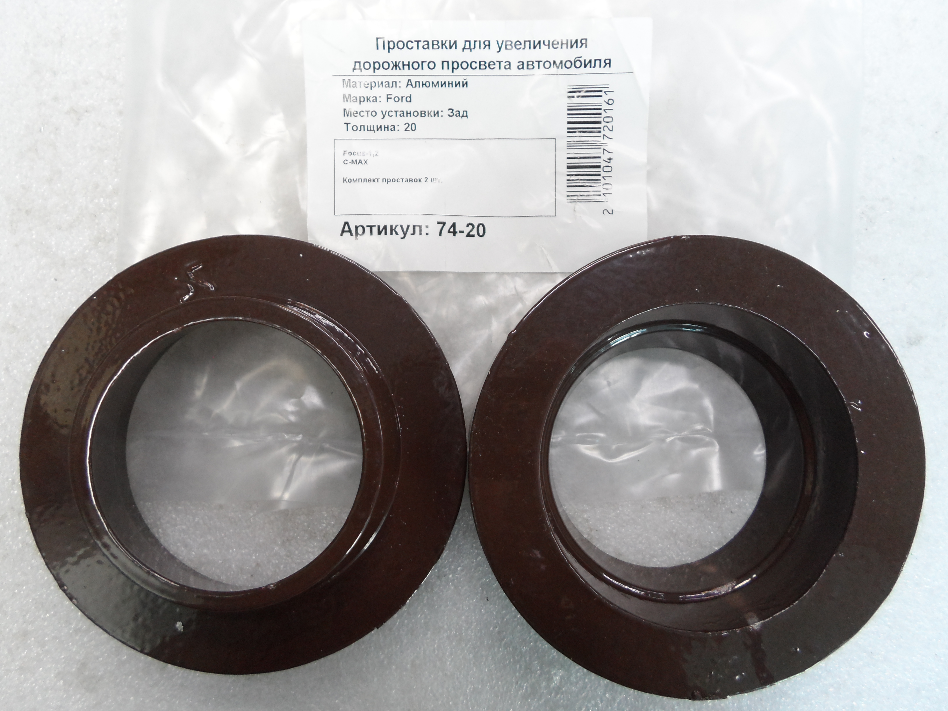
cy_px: 356
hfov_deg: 69.4
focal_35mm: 25
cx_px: 474
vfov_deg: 54.9
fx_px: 685
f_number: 2.5
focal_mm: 4.5
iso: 160
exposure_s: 1/30
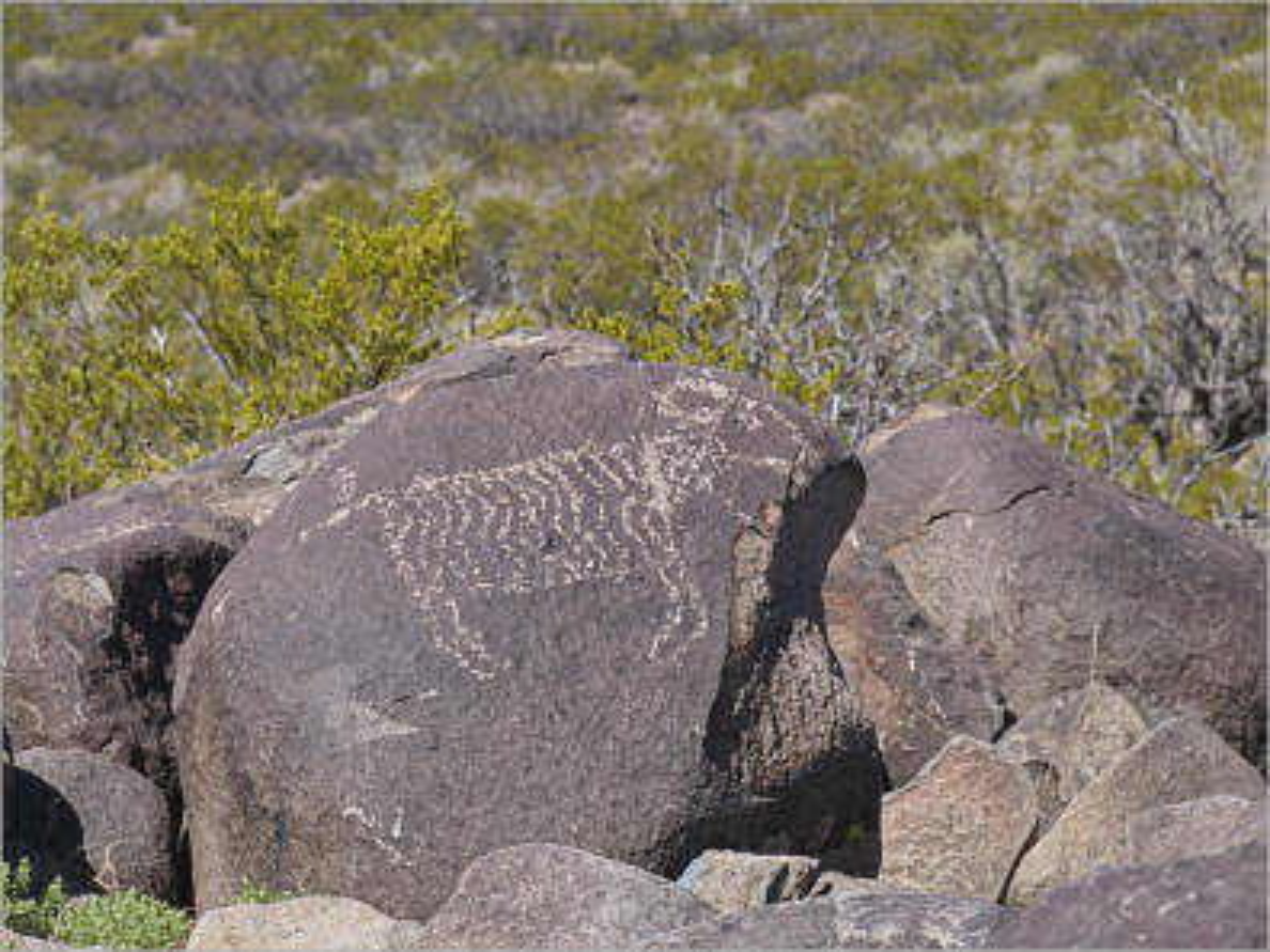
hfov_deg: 16.4
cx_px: 635
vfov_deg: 12.3
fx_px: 4403
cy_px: 476
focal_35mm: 120
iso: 200
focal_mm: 60
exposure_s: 1/500
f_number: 8
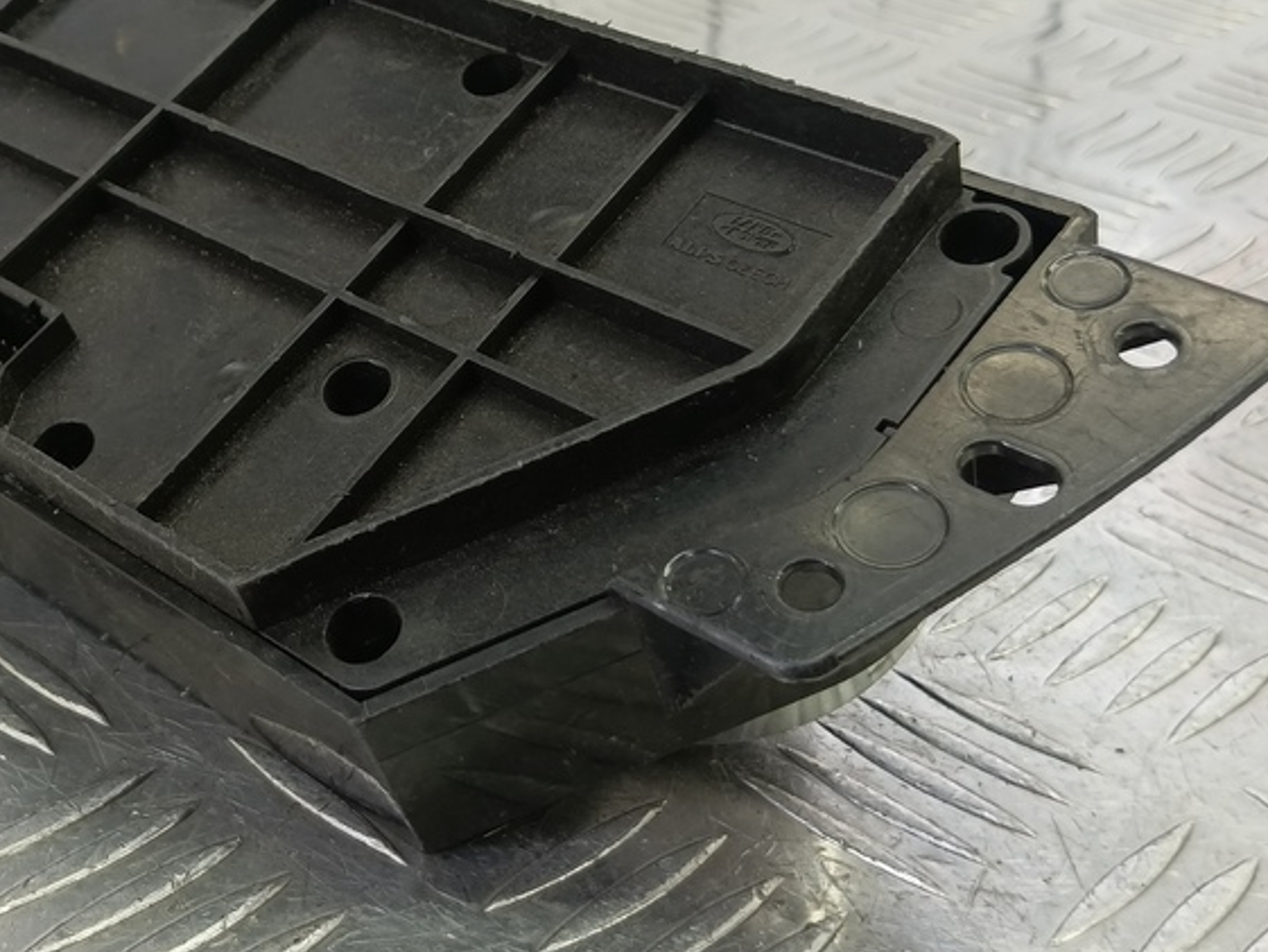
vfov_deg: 34.3
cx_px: 341
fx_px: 1539
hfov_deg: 43.6
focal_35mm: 42
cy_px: 398
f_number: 1.6
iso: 156
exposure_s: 1/50
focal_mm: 4.11
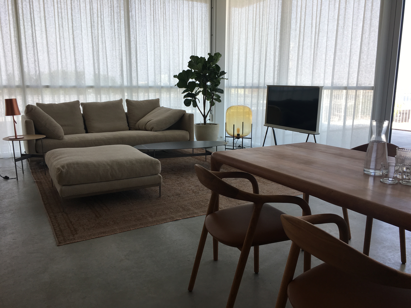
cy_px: 154
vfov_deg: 48.2
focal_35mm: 29
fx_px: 344
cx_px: 206
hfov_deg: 61.7
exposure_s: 1/104
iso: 25
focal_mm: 4.15
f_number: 2.2
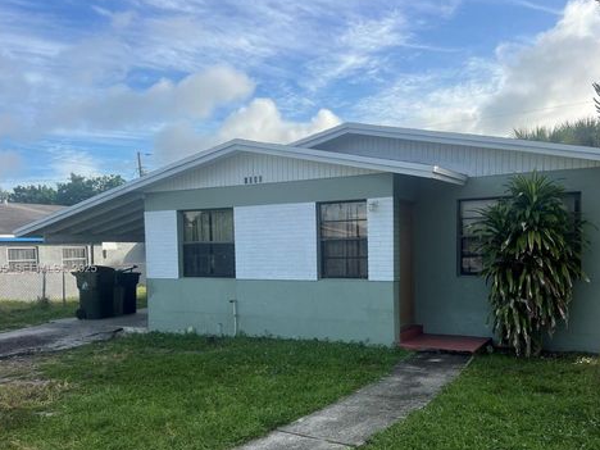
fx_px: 572
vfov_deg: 42.7
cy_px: 270
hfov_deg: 55.3
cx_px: 329
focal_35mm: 33
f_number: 1.5
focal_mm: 5.7
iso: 50
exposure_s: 1/2404
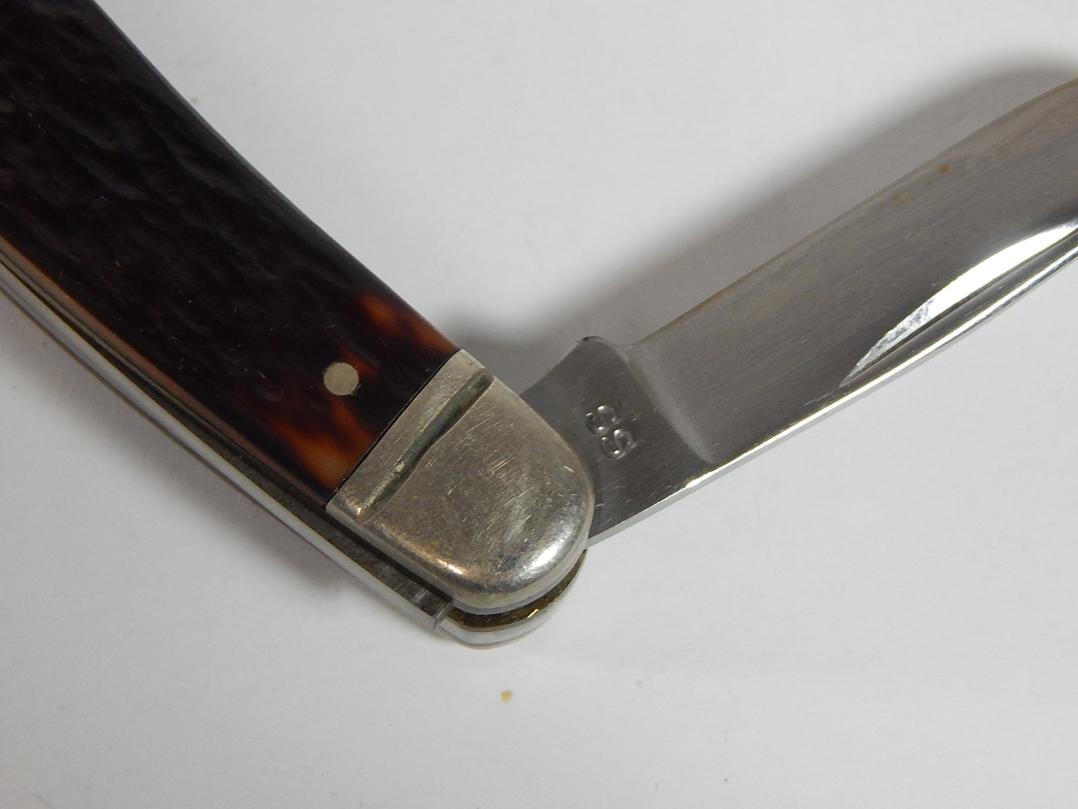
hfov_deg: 20.9
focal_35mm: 94
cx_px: 537
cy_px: 406
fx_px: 2927
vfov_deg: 15.7
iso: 400
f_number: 4.4
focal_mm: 16.6
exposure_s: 1/100
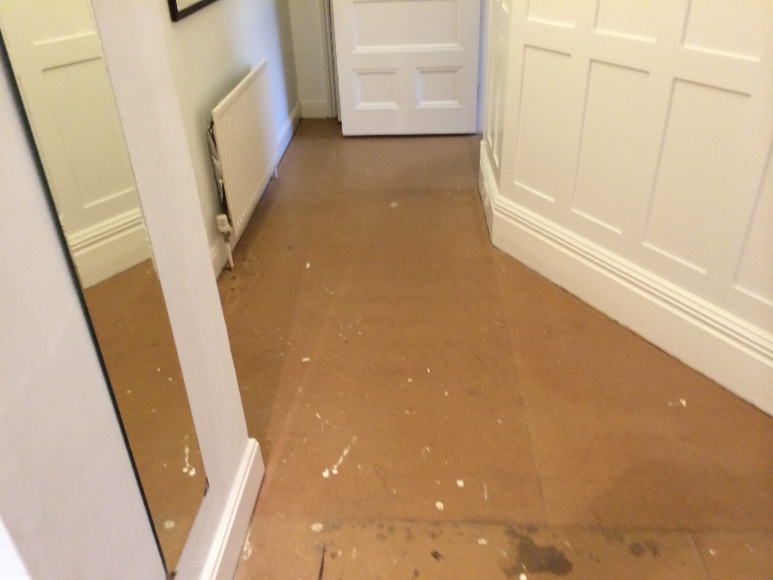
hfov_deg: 60.0
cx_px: 386
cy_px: 290
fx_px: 670
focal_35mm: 30
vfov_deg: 46.8
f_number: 2.2
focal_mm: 4.12
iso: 320
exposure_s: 1/15
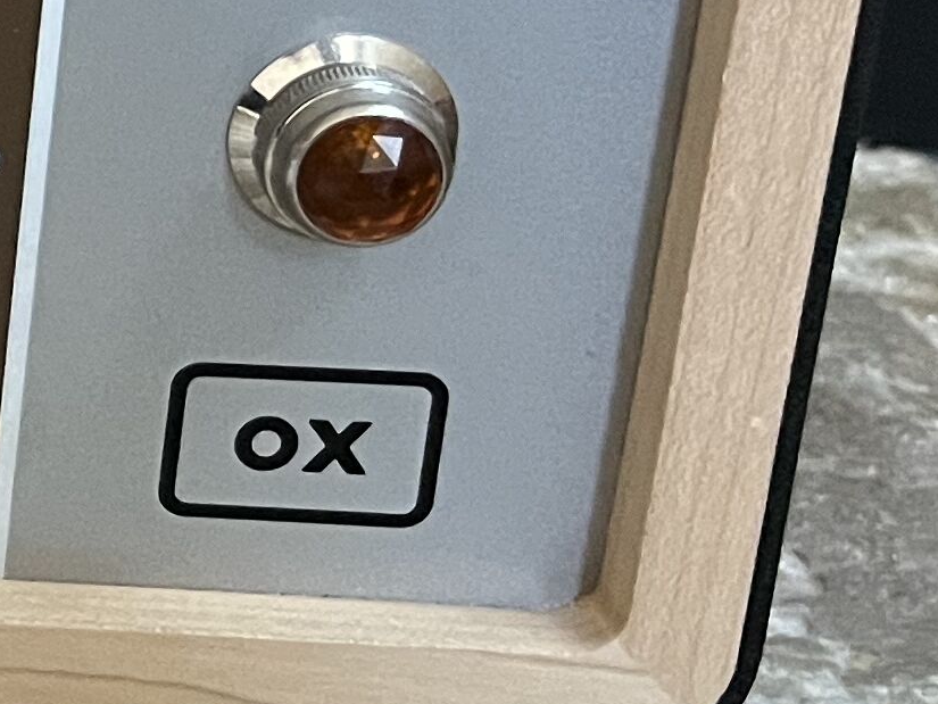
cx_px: -1242
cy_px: 20
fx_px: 3442
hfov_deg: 12.5
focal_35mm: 127
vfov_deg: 11.6
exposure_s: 1/60
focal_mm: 5.1
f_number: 1.6
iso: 500
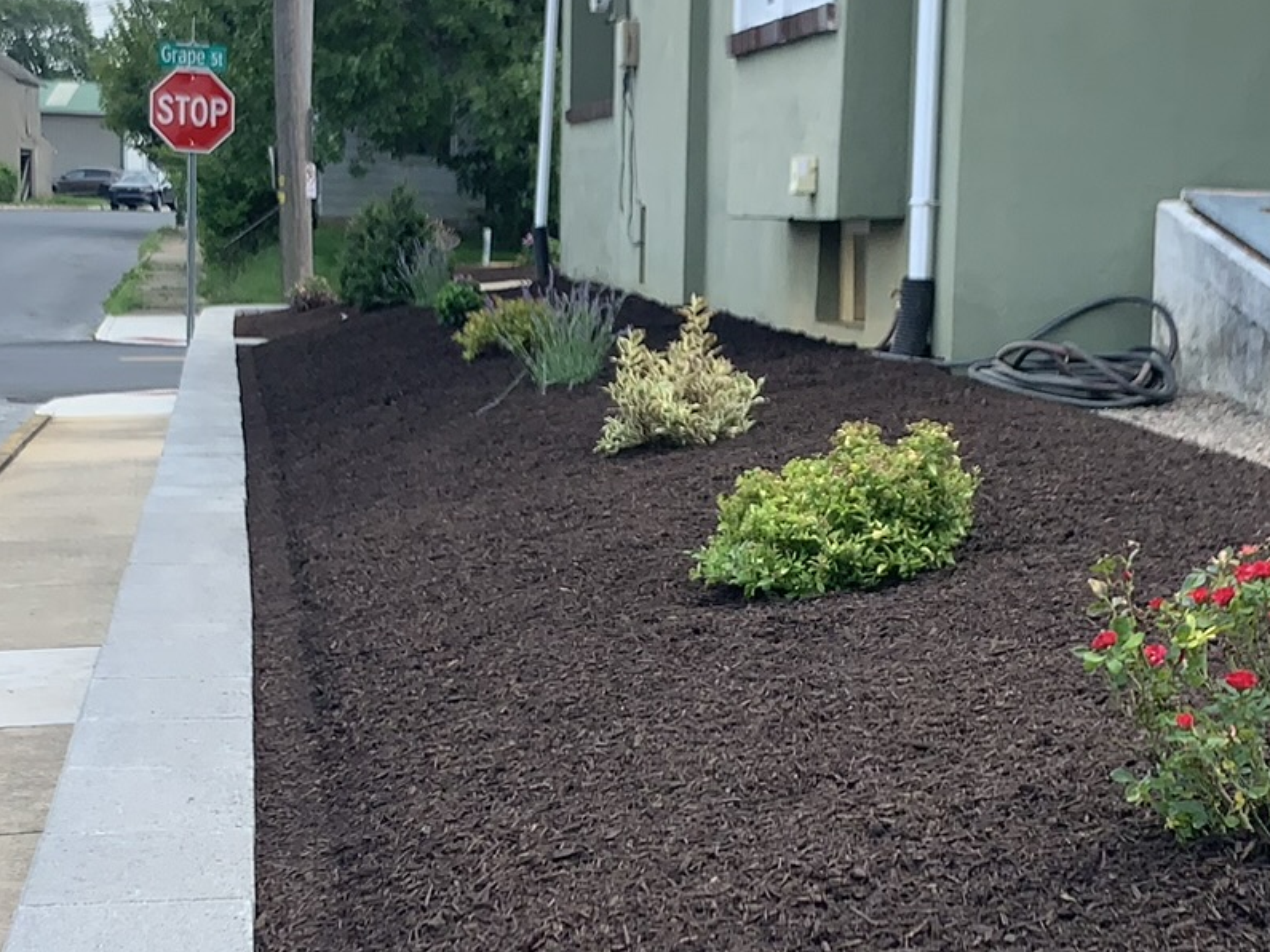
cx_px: 802
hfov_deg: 28.9
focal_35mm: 67
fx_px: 2458
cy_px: 623
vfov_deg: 21.9
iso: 25
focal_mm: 4.25
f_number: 1.8
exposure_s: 1/771
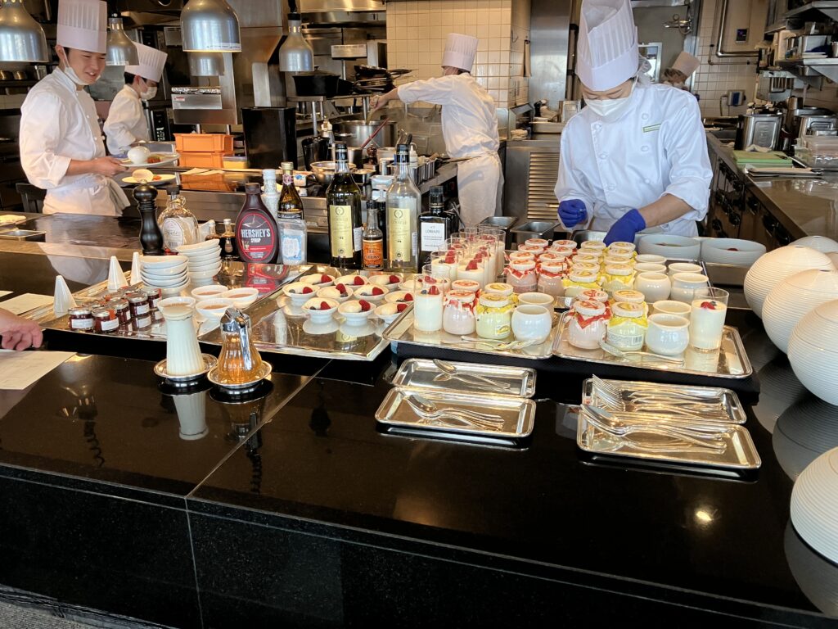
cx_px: 419
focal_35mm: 28
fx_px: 678
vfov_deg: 49.7
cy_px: 314
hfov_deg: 63.4
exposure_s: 1/67
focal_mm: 3.99
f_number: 1.8
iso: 80
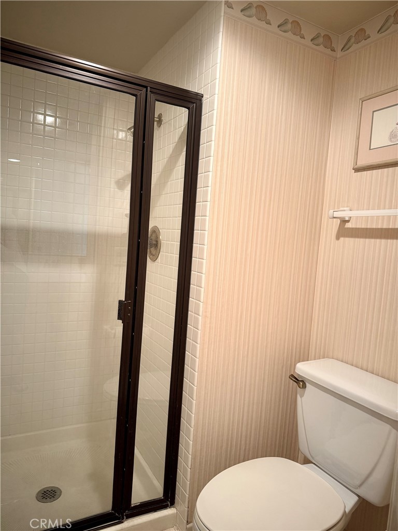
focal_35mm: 24
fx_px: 368
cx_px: 199
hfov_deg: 56.8
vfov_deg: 71.6
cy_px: 266
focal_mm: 6.76
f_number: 1.78
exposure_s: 1/60
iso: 250
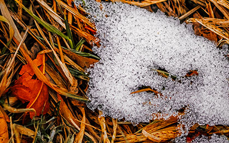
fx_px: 1610
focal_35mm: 258
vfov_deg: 5.1
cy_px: 81
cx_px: 119
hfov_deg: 8.1
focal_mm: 210
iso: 1600
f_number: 6.3
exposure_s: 1/1250
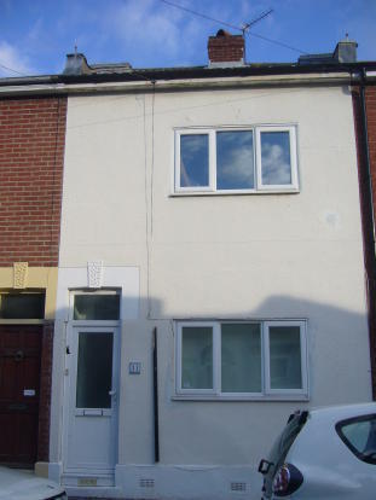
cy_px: 250
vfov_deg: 52.6
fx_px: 506
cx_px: 188
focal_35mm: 35
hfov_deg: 40.7
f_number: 5.6
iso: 100
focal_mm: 5.8
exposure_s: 1/320
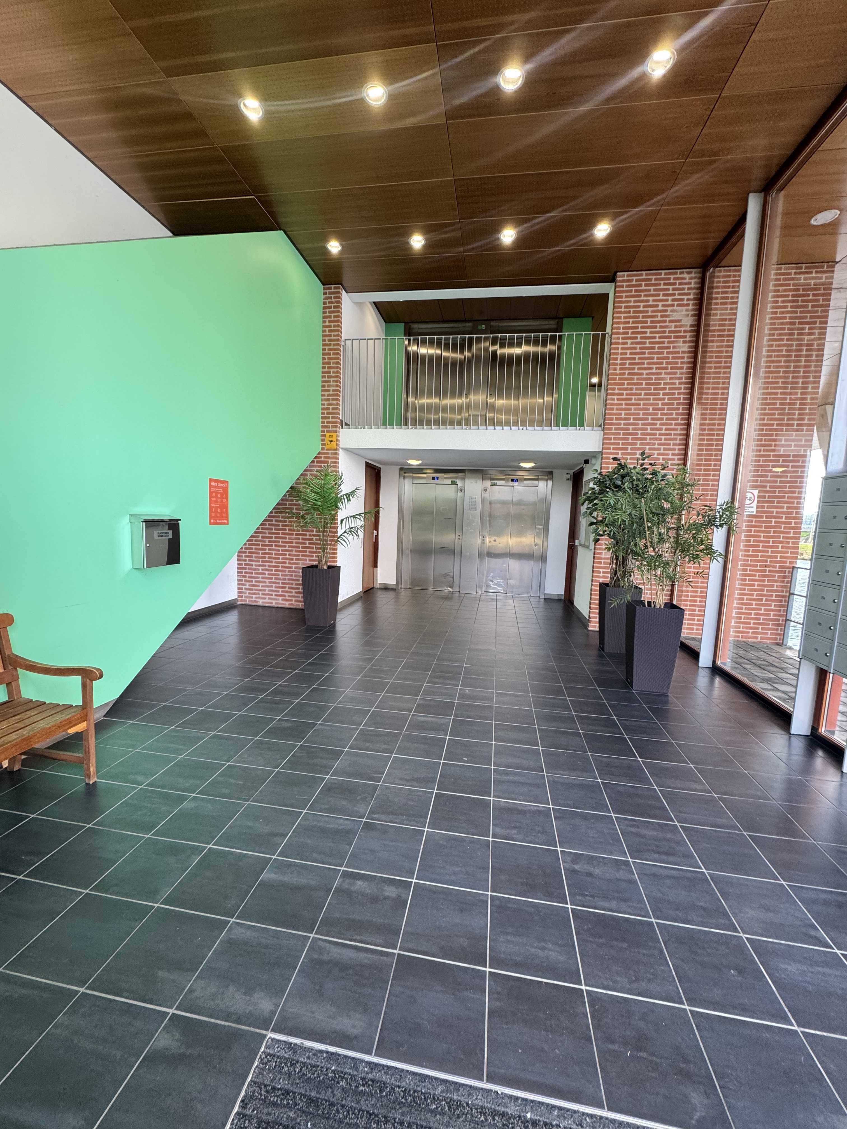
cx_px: 424
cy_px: 564
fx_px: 457
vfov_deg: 102.1
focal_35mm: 14
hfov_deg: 85.7
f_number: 2.2
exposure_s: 1/100
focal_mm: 2.22
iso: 160
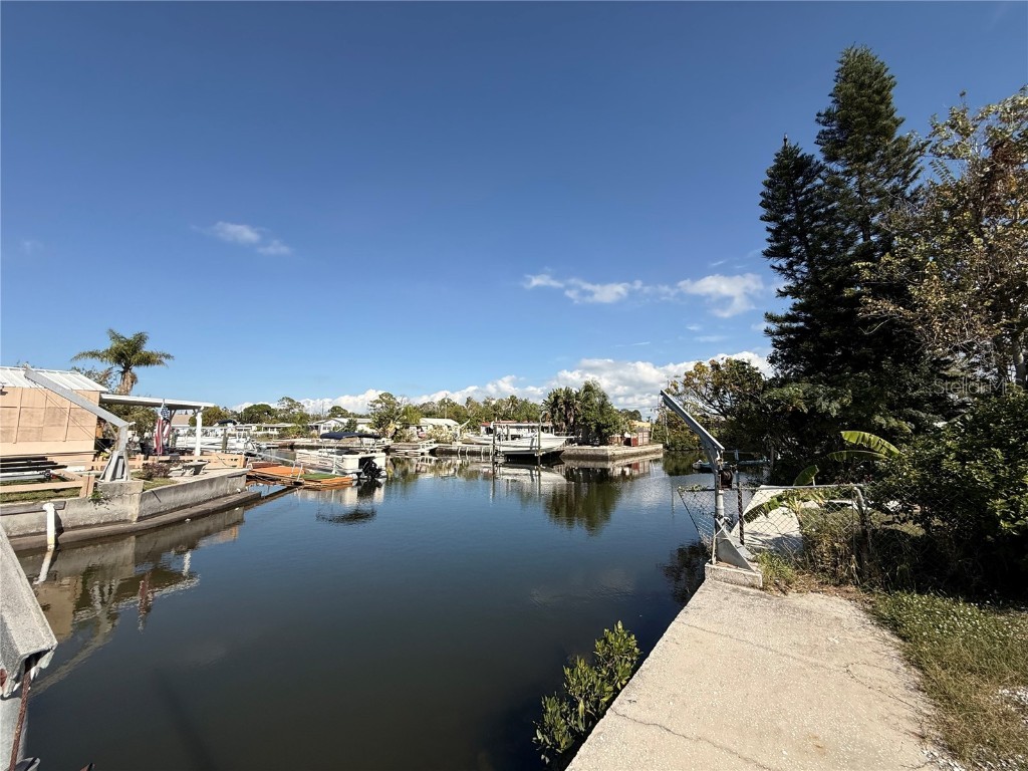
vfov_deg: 85.7
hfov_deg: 102.1
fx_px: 416
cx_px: 514
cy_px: 386
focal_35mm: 14
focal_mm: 2.22
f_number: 2.2
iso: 50
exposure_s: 1/2976
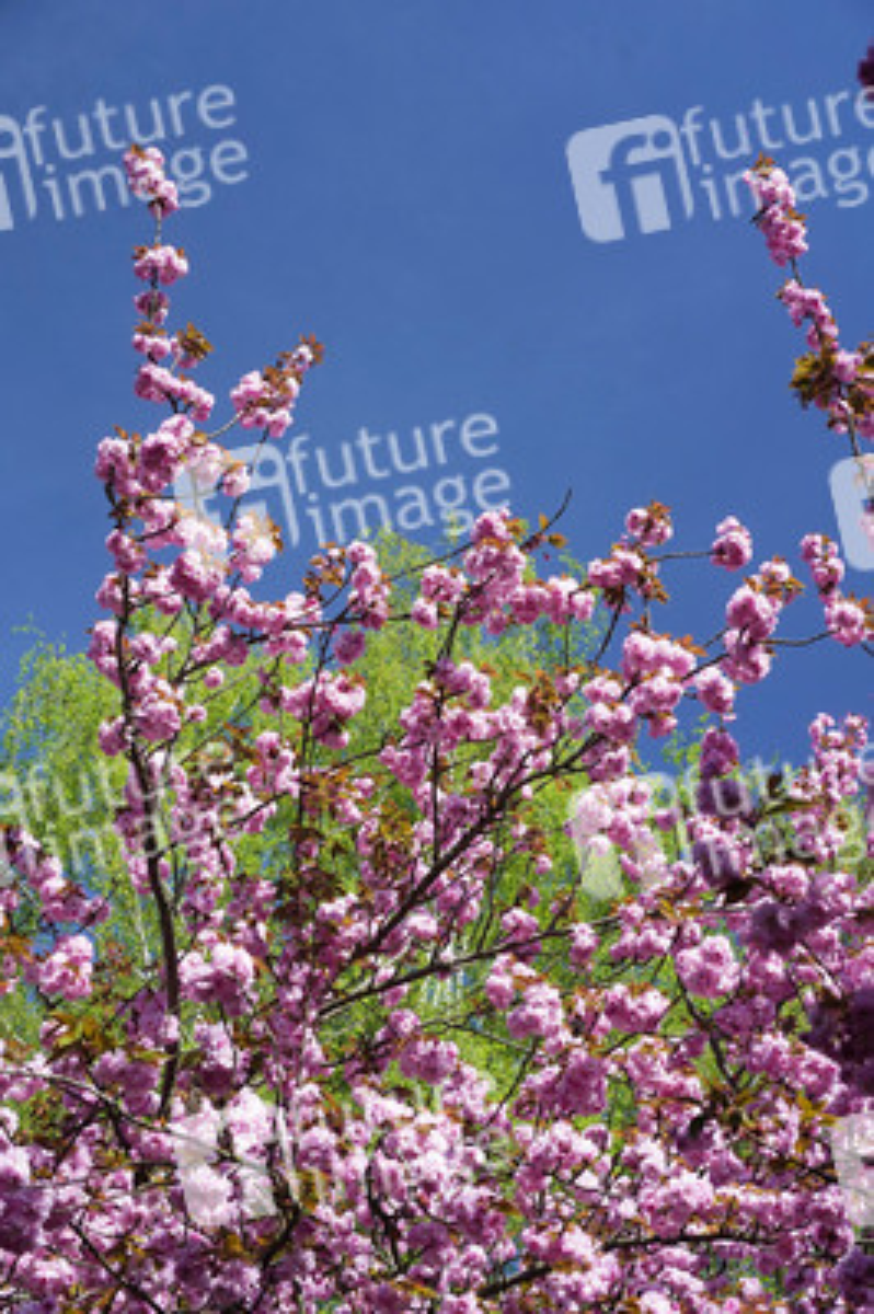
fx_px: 1970
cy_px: 657
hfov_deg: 25.0
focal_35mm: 54
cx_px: 437
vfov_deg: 36.9
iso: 320
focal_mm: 54
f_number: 8
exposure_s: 1/320
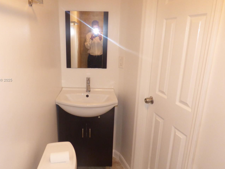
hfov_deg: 69.0
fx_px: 162
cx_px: 96
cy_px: 80
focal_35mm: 25
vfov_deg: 54.9
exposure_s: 1/60
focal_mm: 3.58
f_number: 2.8
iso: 500
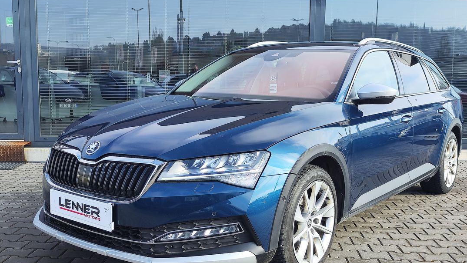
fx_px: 347
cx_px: 247
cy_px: 155
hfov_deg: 67.9
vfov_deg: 41.3
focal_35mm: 28
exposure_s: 1/276
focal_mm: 7.01
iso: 50
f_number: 1.69
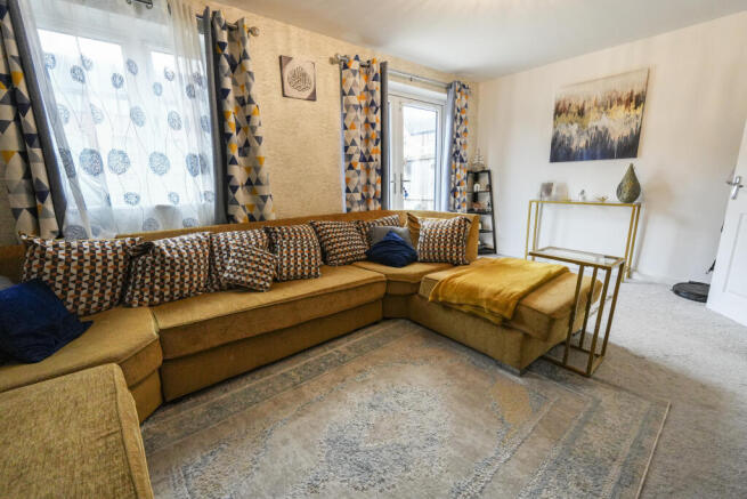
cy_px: 250
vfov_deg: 77.4
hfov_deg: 100.4
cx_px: 374
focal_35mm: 15
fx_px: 311
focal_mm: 10
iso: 2000
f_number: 4
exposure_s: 1/160
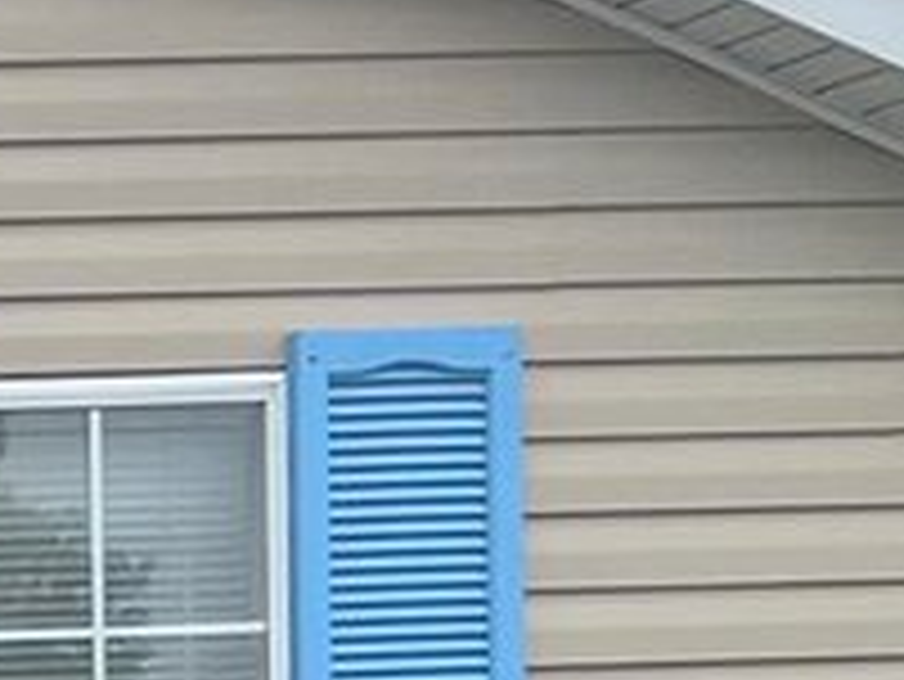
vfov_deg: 7.2
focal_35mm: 196
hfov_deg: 8.3
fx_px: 5122
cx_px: -1918
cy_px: 1578
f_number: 1.6
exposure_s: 1/1890
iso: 50
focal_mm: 5.1
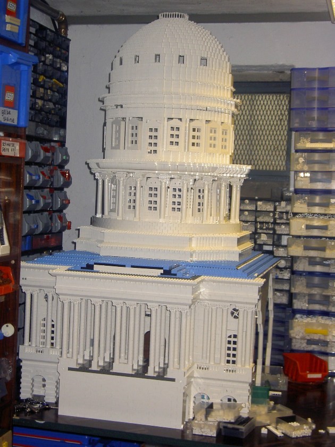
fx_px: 775
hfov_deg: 24.4
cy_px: 224
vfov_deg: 32.2
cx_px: 168
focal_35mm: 60
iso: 200
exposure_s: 1/80
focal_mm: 9.9
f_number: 3.8
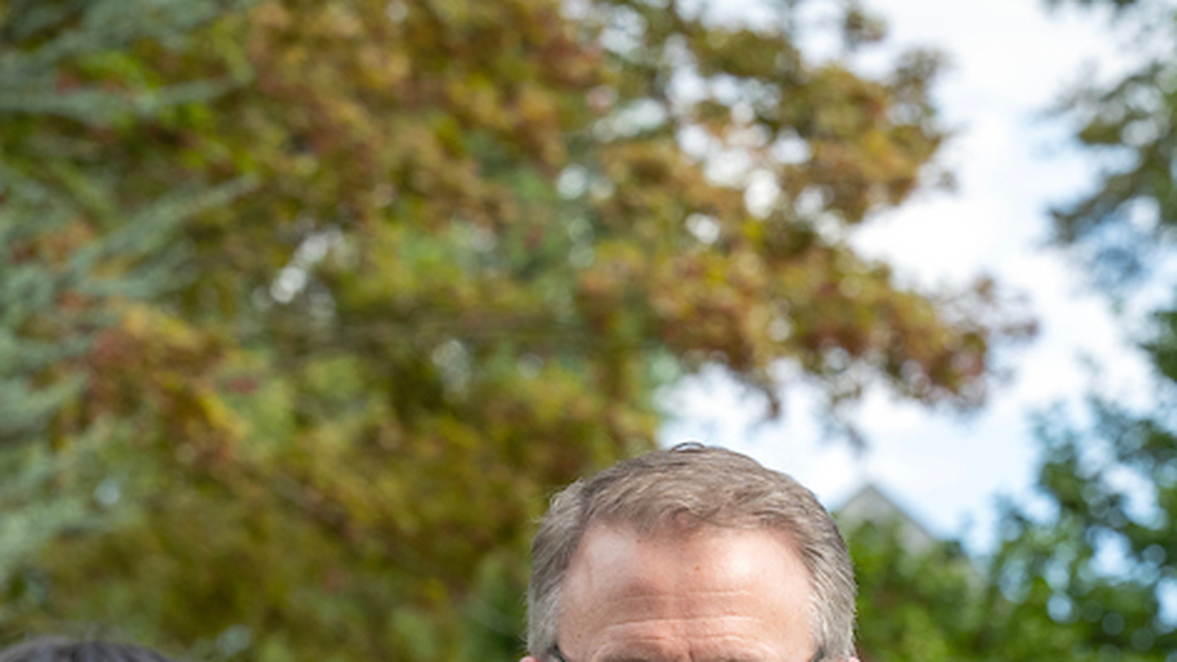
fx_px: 7958
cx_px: 326
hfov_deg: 8.4
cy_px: 971
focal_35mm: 255
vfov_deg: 4.7
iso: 200
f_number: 6.3
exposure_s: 1/320
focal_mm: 96
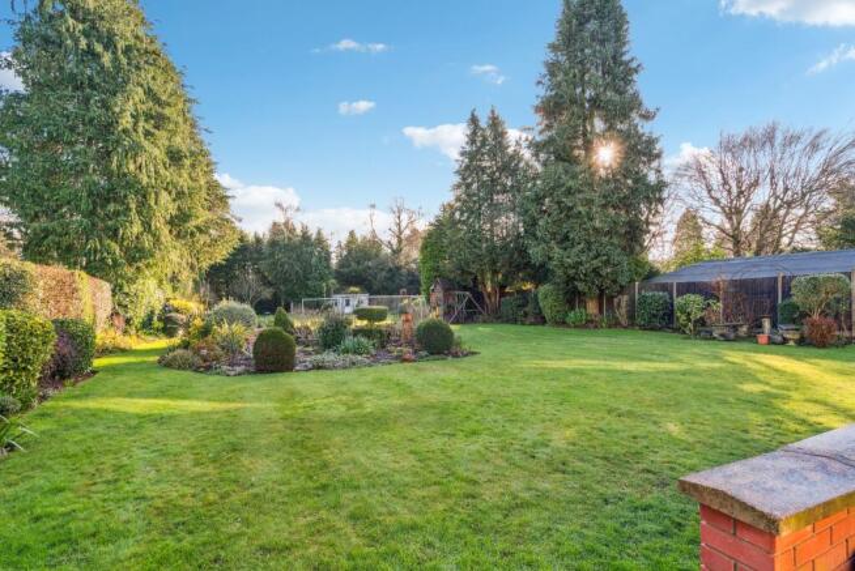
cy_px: 286
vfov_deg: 73.8
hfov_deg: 96.7
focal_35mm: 16
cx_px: 428
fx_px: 380
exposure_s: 1/50
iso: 640
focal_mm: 16
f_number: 10
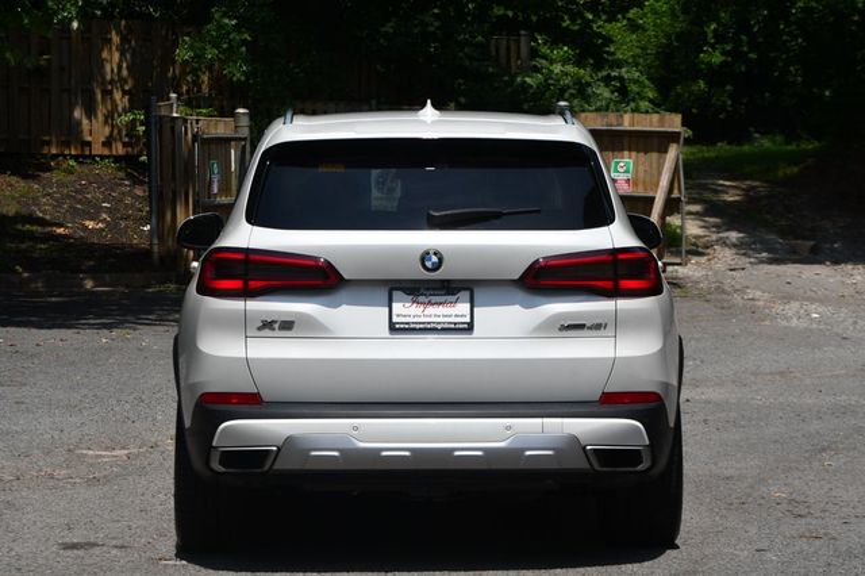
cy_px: 288
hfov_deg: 15.2
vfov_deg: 10.1
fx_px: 3242
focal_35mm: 135
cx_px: 432
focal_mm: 90
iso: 100
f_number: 9
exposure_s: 1/320
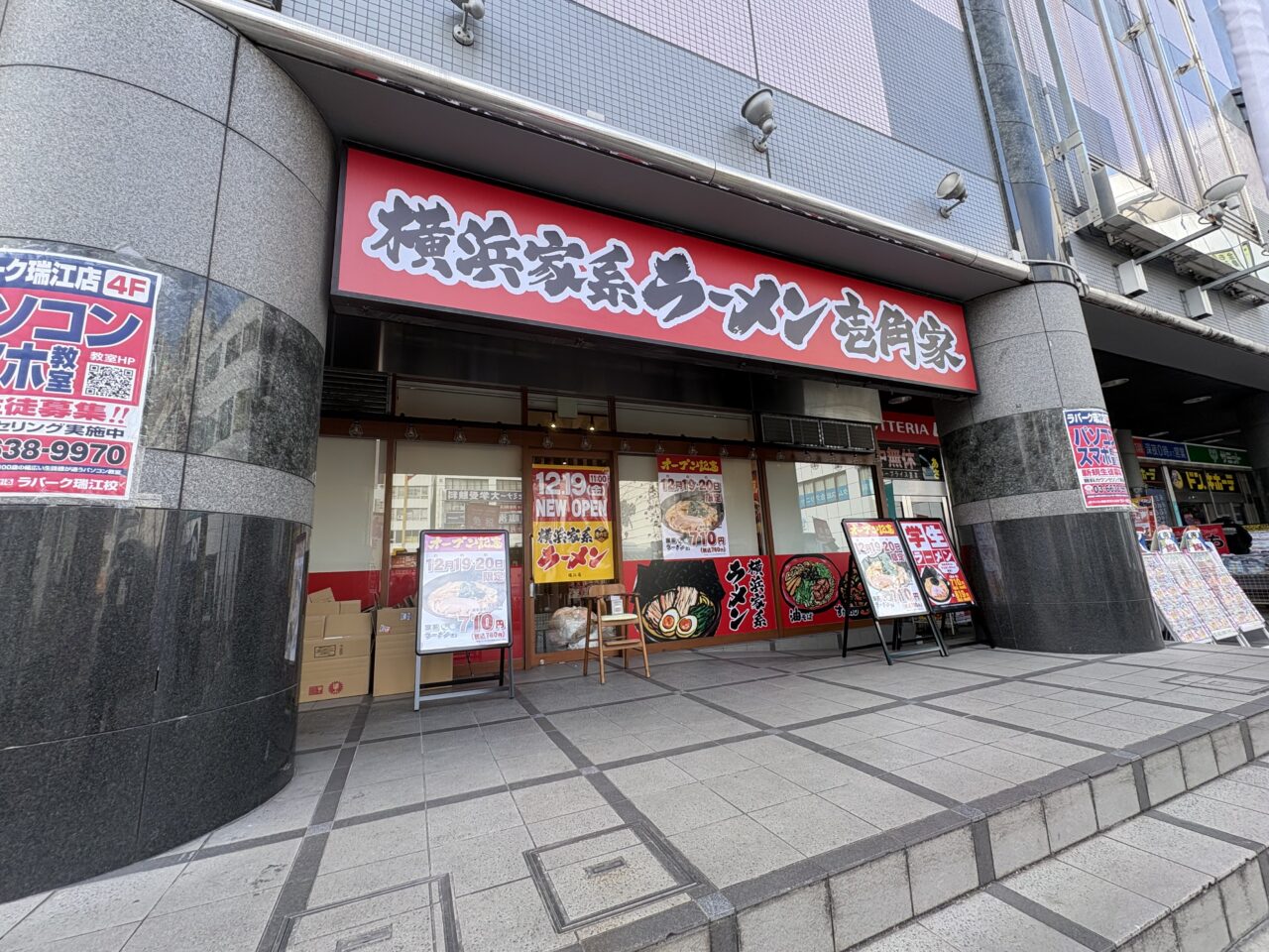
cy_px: 476
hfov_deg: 102.1
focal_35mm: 14
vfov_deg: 85.7
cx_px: 634
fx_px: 513
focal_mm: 2.22
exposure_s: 1/157
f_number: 2.2
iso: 40
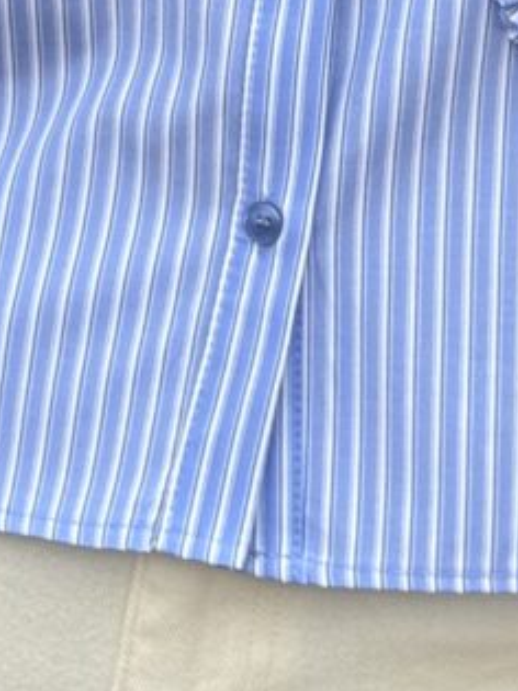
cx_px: 217
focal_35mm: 234
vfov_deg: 8.2
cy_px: -553
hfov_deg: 6.3
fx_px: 4672
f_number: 1.78
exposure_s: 1/1513
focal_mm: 6.76
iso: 64
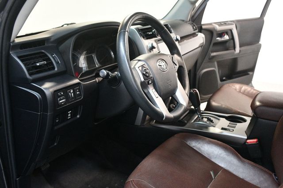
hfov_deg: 57.2
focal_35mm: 33
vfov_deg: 39.9
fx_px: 259
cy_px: 94
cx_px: 142
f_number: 3.5
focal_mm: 22
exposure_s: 1/60
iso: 4500
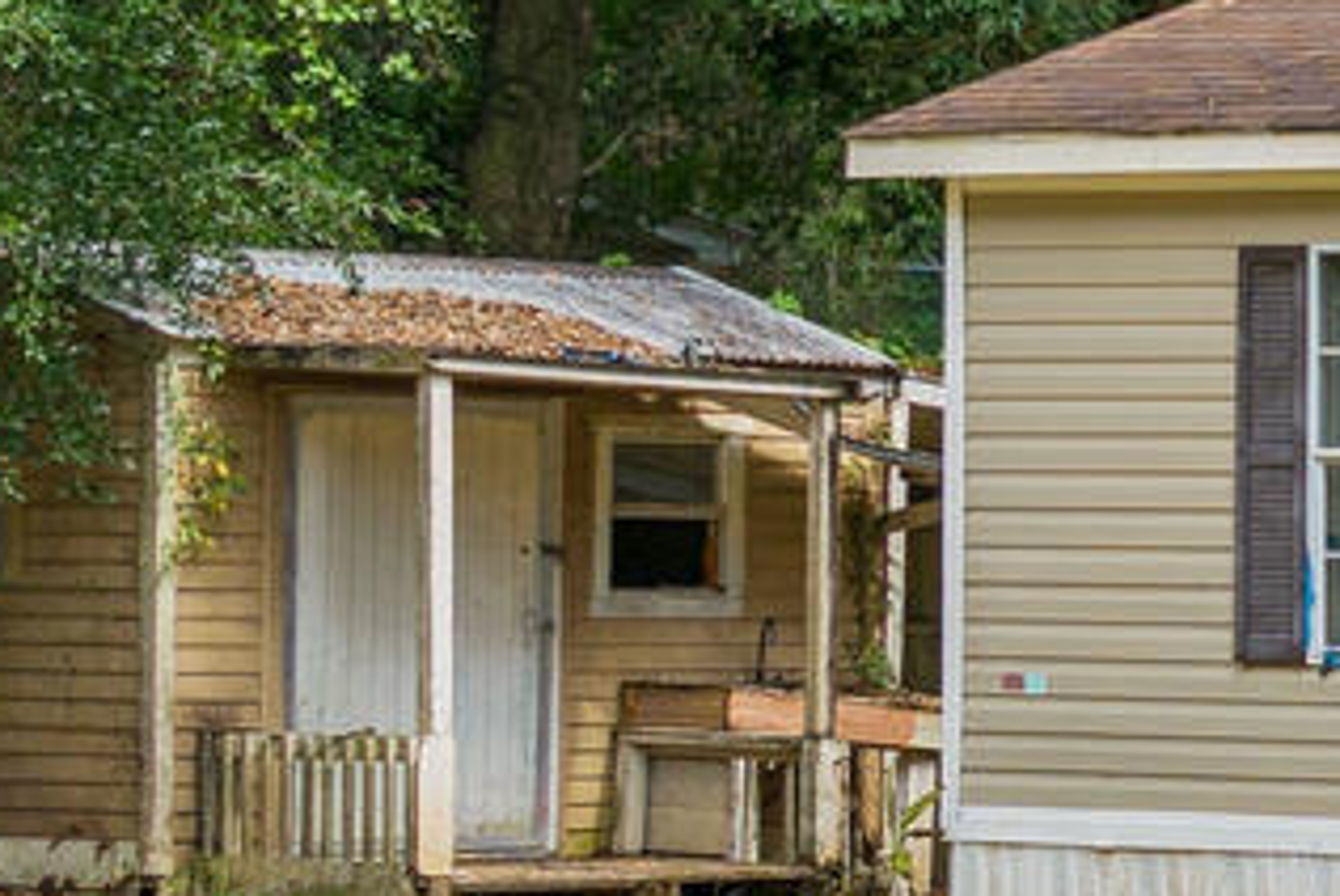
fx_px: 7451
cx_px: 3762
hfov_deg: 8.8
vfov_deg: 6.9
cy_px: 412
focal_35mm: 200
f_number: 8
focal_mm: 31
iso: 100
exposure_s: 1/60
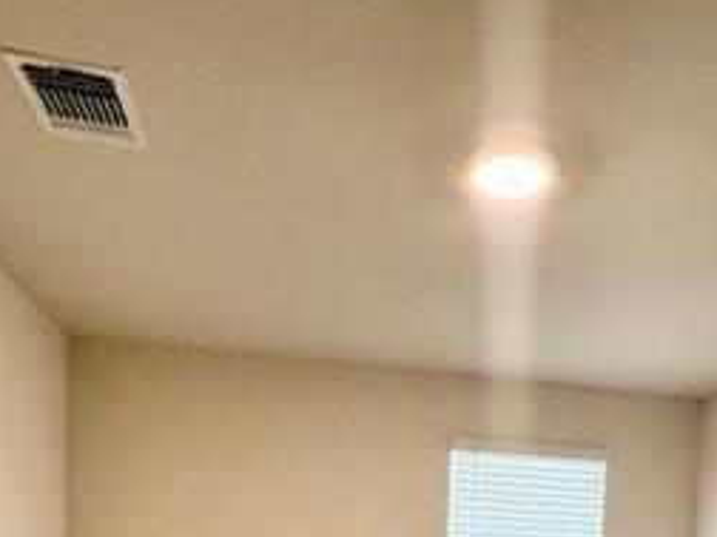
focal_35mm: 33
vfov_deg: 34.1
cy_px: 653
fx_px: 684
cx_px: 447
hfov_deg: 54.7
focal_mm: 1.57
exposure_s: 1/120
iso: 200
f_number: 1.8
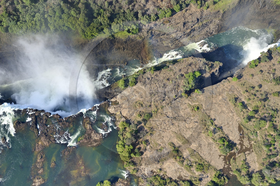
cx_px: 140
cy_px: 93
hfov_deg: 41.1
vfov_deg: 28.0
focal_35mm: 48
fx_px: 373
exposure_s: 1/1000
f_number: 7.1
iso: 400
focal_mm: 48
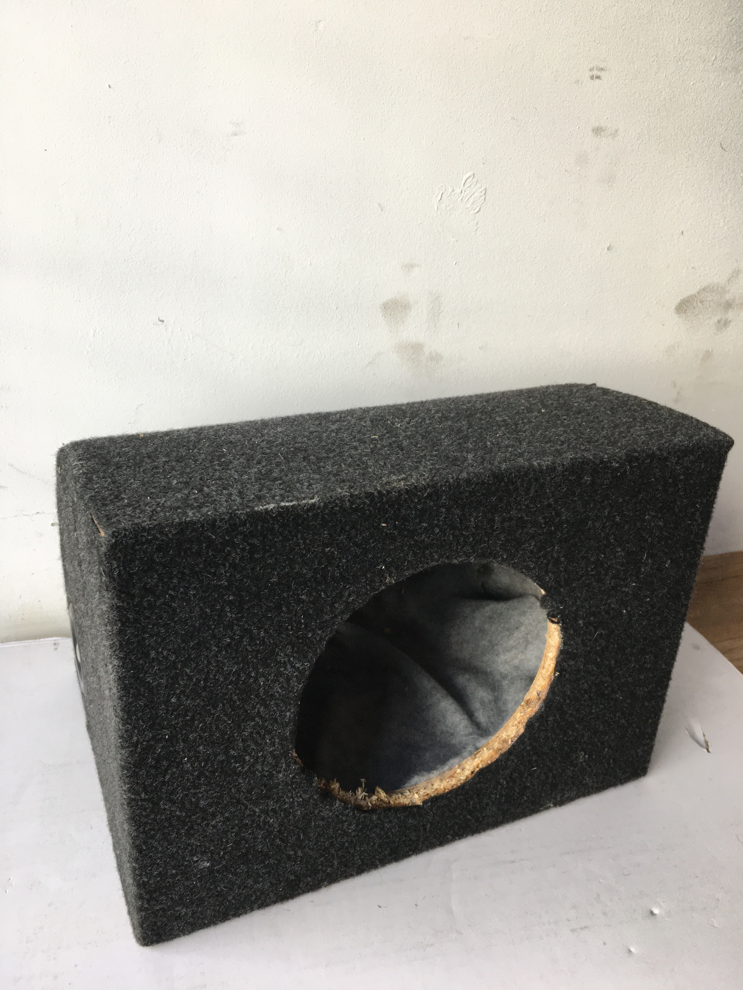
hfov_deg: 48.2
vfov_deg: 61.7
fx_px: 830
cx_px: 372
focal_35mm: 29
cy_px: 495
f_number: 2.2
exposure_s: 1/100
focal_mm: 4.15
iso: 40
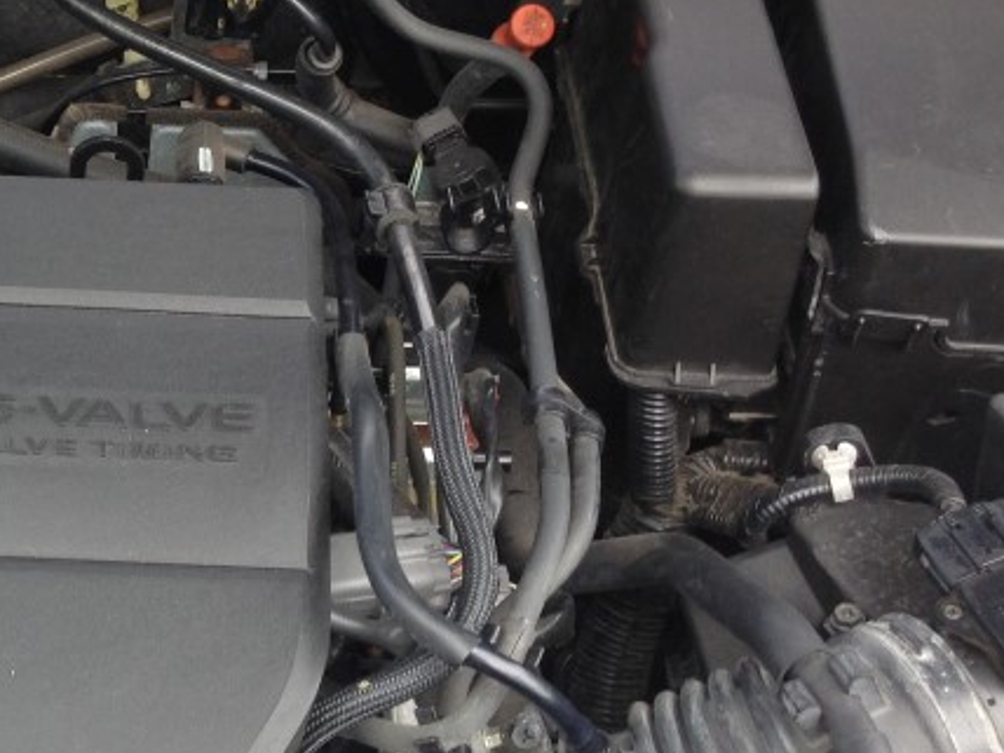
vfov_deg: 18.7
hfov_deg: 23.4
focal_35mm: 79
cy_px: 354
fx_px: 2291
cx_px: -59
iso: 50
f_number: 2.4
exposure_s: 1/138
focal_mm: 4.12
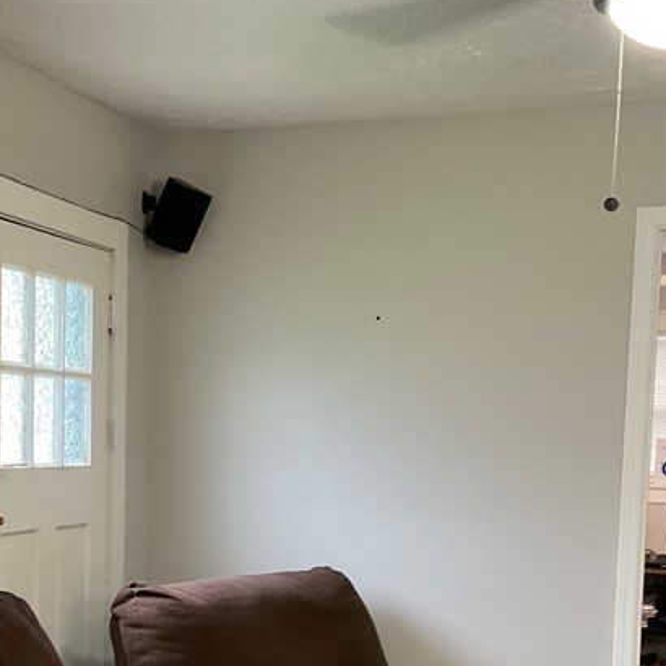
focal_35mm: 64
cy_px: 549
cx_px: 169
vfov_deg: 26.3
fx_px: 1393
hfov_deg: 26.6
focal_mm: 3
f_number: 1.8
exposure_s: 1/40
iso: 250
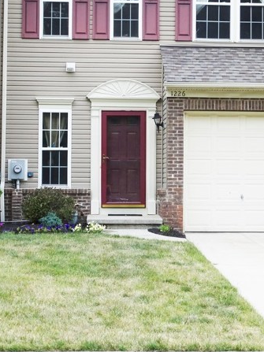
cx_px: 169
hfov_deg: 17.1
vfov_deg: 22.7
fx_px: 875
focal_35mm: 86
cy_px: 143
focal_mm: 8.51
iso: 80
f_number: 4.5
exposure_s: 1/200
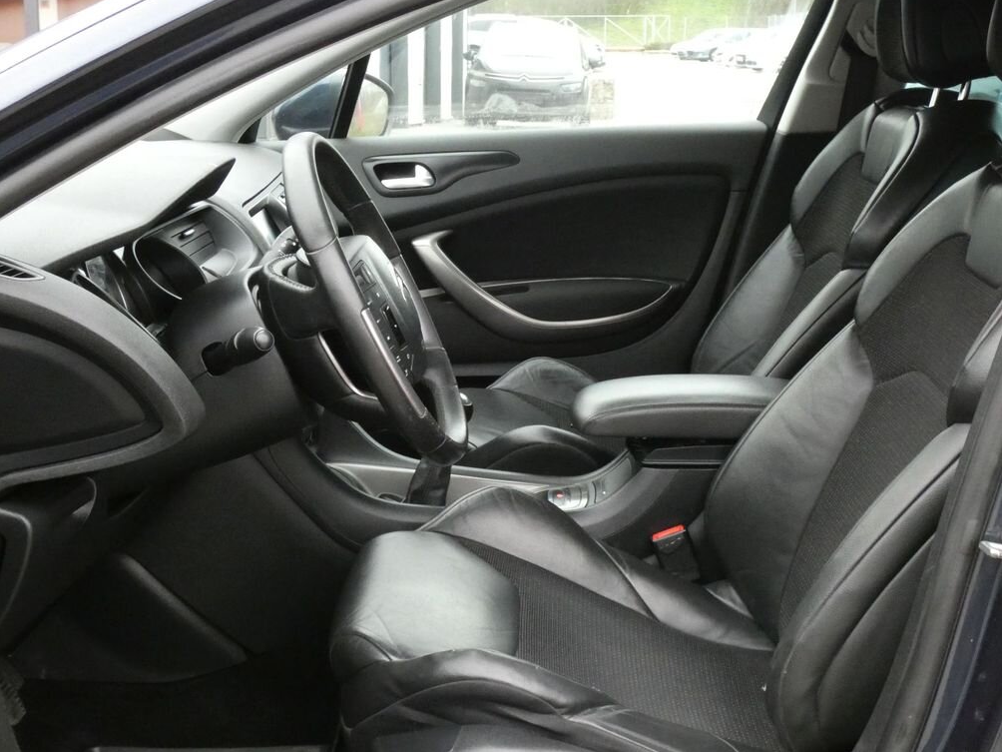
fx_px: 1476
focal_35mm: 51
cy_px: 372
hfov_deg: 37.5
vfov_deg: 28.6
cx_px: 509
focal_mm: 9
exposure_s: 1/80
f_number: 5.6
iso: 1250
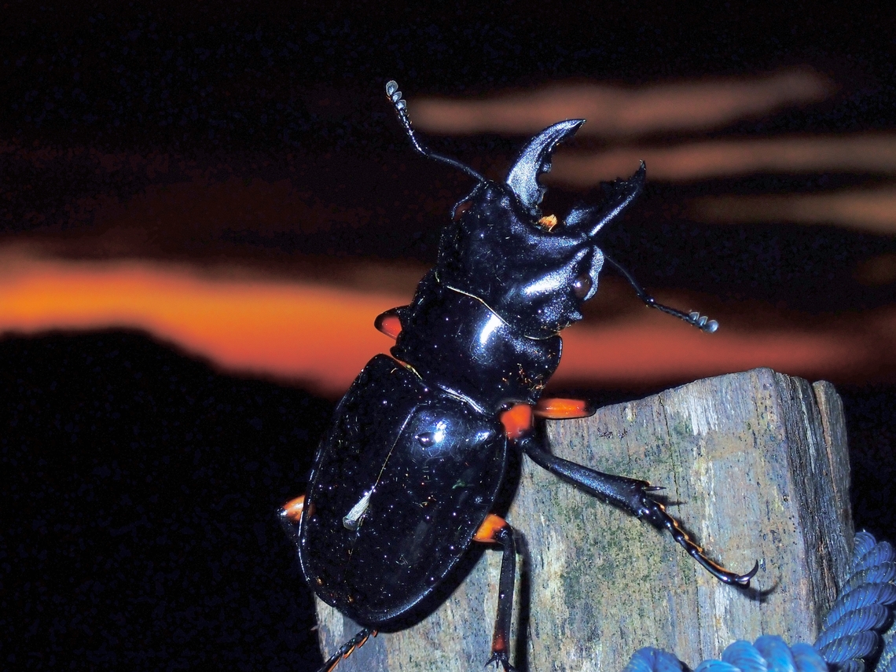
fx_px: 2588
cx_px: 448
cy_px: 336
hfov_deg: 19.6
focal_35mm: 100
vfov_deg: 14.8
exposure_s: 1/200
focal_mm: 18
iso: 200
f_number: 6.3
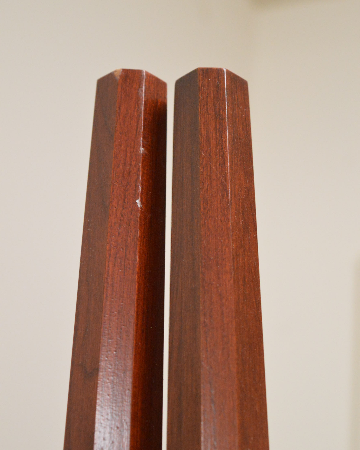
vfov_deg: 22.5
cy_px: 248
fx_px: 1132
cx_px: 180
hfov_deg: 18.1
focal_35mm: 85
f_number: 5.6
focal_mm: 50
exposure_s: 1/50
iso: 3200
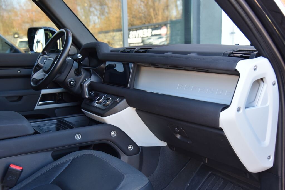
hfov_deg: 48.4
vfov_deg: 33.4
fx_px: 317
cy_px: 95
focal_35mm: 40
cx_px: 142
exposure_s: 1/80
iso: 500
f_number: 4.5
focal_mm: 40
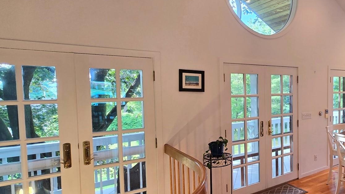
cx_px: 282
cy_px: 100
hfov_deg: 64.7
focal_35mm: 26
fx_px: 238
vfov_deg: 44.4
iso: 64
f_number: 2.2
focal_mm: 2.2
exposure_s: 1/60
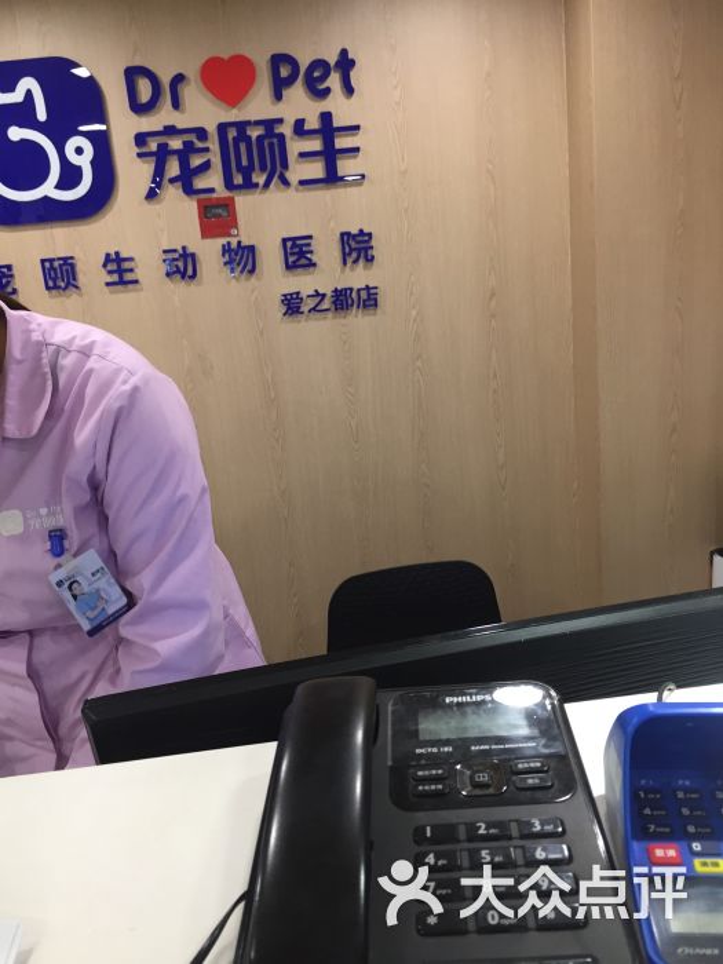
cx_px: 362
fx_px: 808
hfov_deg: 48.2
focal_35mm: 29
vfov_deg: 61.7
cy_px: 482
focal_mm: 4.15
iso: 50
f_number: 2.2
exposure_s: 1/33
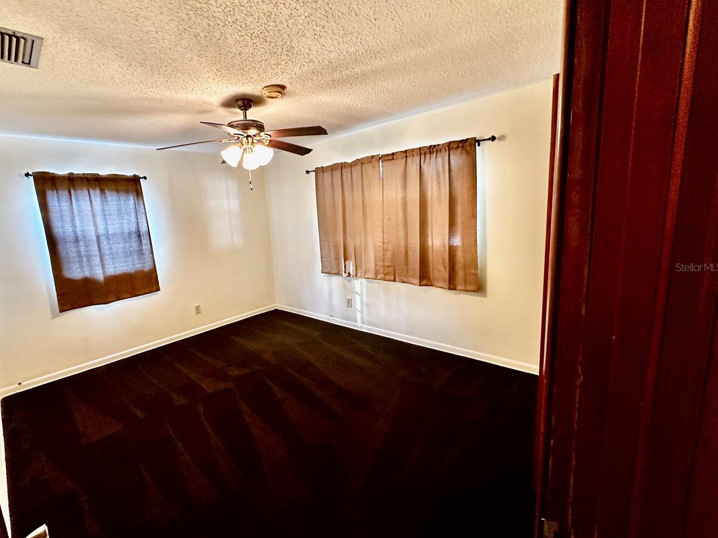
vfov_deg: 78.1
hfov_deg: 94.0
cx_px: 314
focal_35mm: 16
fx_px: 332
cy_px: 267
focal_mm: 2.22
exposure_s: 1/60
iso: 500
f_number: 2.2
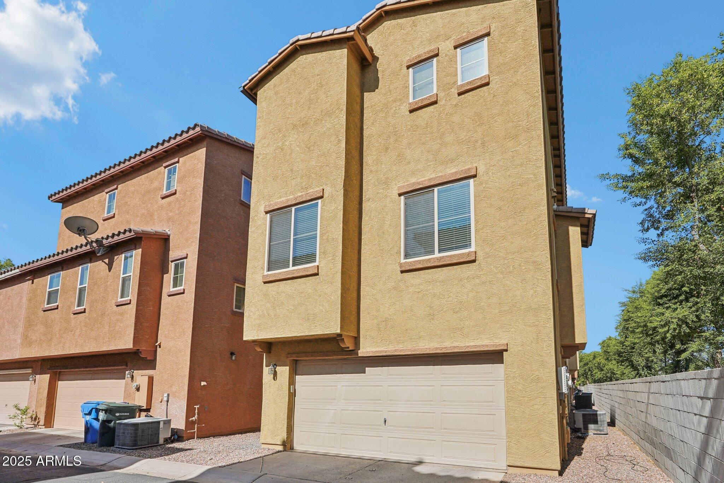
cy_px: 242
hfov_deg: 95.0
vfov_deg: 72.0
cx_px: 362
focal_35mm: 16
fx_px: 332
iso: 400
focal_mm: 16.5
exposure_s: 1/1600
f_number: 8
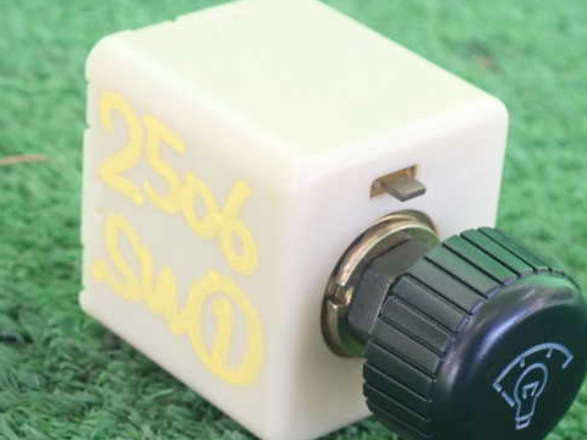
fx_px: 2120
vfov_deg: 11.9
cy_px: 227
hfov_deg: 15.8
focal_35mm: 125
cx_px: 324
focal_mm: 18
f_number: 4.9
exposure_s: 1/100
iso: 1000
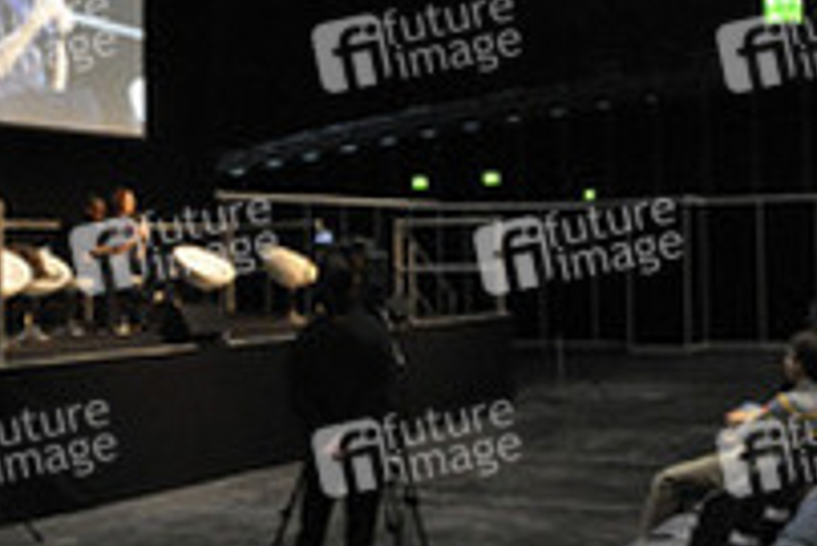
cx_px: 471
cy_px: 146
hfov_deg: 30.0
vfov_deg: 20.2
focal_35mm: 67
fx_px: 1522
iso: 3200
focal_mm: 20
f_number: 5
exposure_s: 1/60
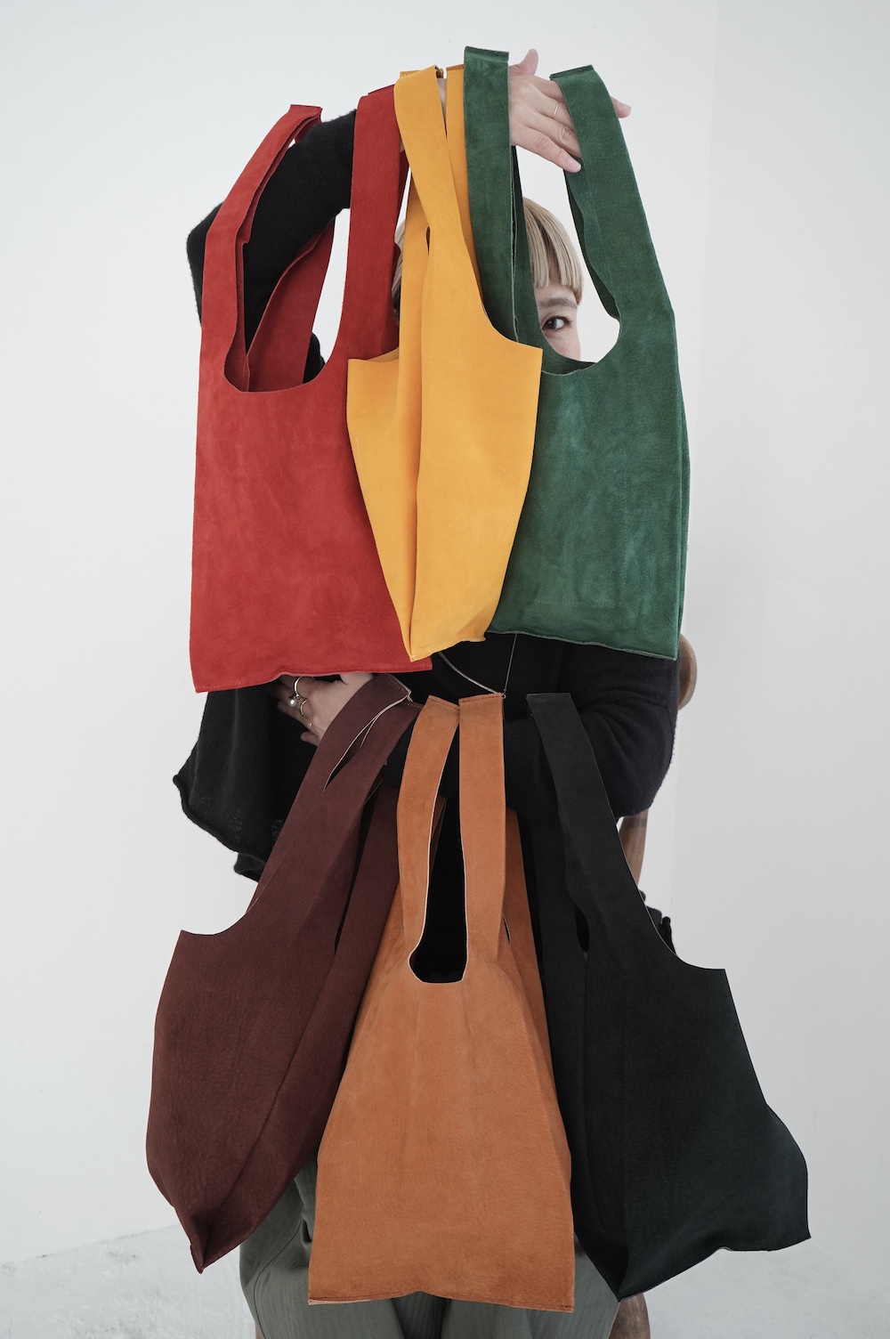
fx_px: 1449
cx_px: 445
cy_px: 670
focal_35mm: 39
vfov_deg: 49.6
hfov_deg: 34.1
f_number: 6.3
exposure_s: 1/200
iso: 3200
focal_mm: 39
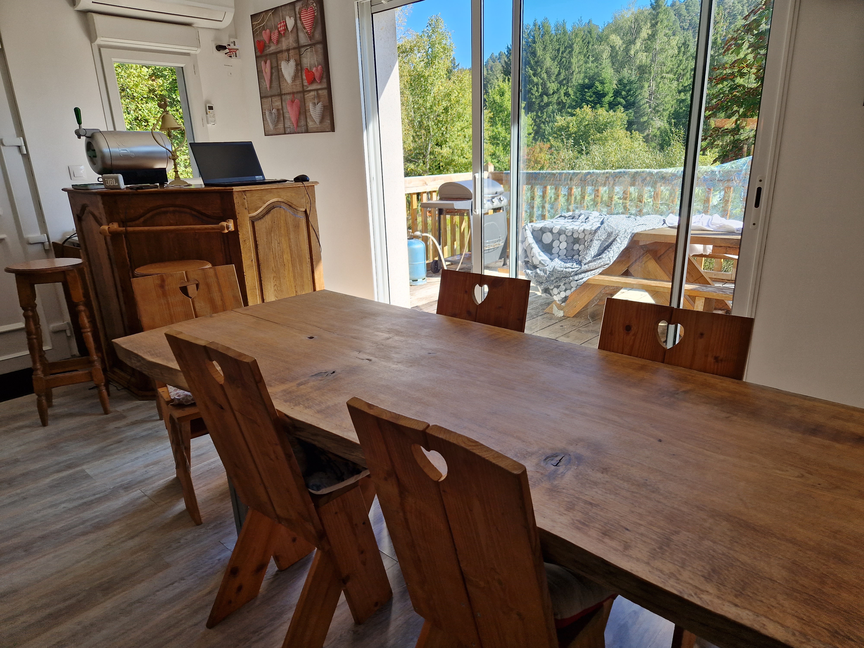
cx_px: 432
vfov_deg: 58.9
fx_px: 574
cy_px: 324
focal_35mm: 23
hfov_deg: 73.9
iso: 50
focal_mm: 5.4
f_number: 1.8
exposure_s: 1/228
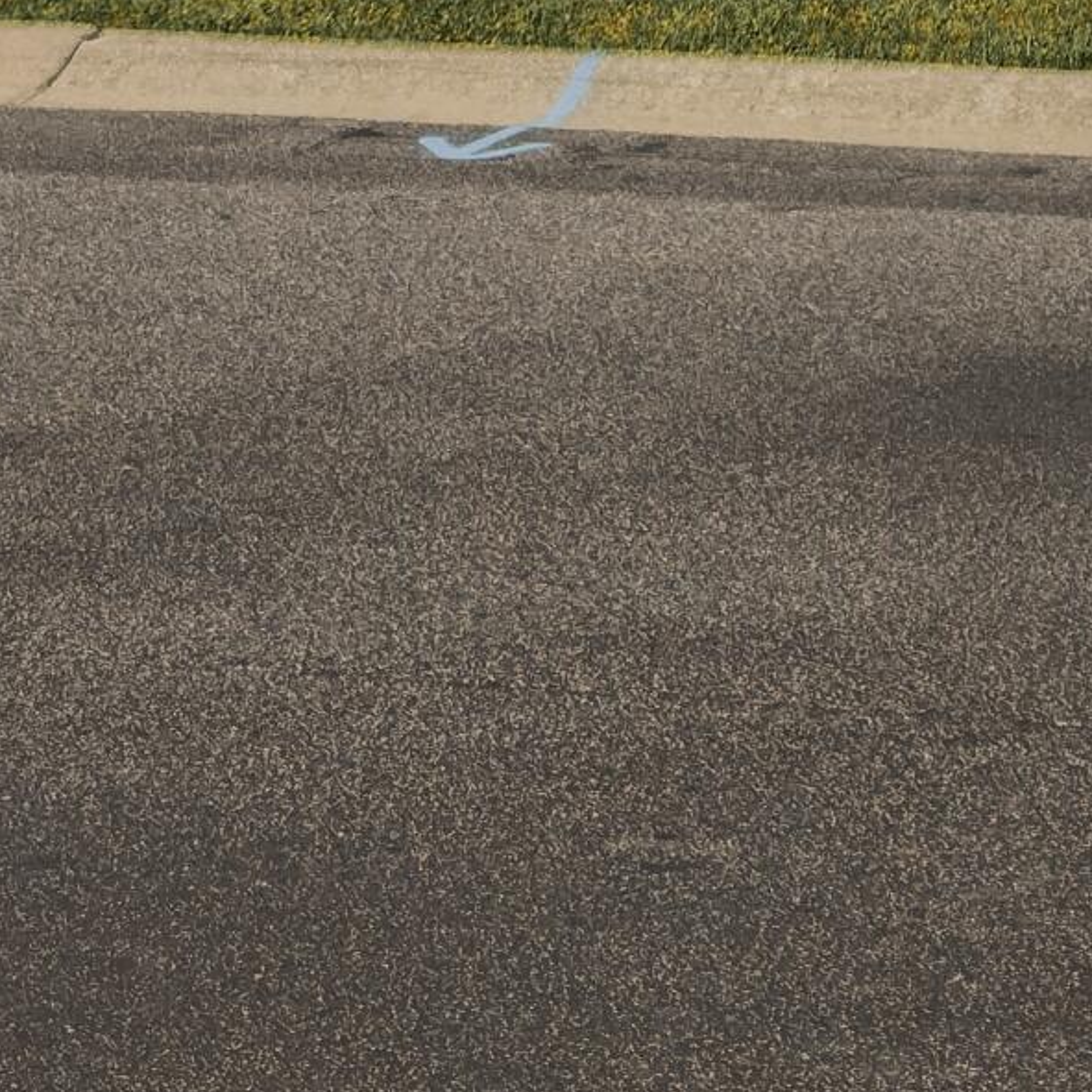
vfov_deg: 10.4
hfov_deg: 11.0
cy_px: -968
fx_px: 5603
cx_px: 1188
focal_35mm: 157
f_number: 1.8
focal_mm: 6.76
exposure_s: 1/4900
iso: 100
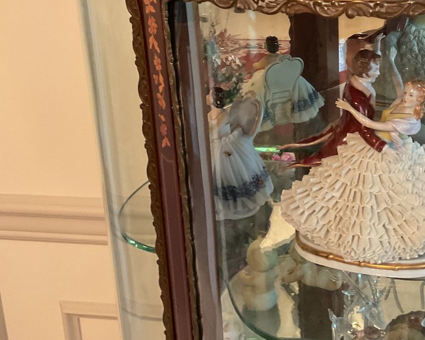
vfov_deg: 26.3
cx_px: 396
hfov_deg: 31.2
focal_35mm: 57
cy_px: 76
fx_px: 717
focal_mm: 3
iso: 200
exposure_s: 1/40
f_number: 1.8
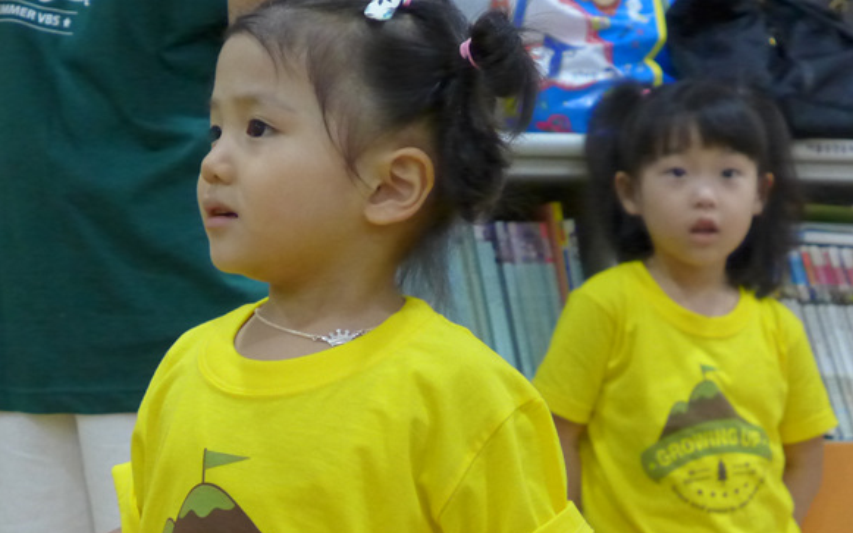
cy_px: 247
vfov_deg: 12.5
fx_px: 2441
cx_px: 455
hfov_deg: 19.8
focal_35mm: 105
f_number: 2.3
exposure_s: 1/400
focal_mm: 17.7
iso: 1600
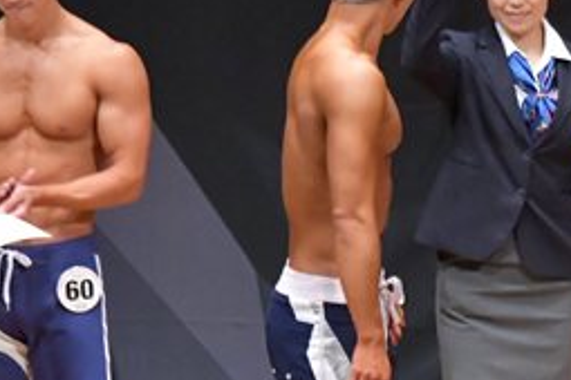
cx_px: 677
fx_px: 10452
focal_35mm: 659
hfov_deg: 3.1
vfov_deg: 2.1
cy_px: 384
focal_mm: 145
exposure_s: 1/400
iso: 8000
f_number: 5.6
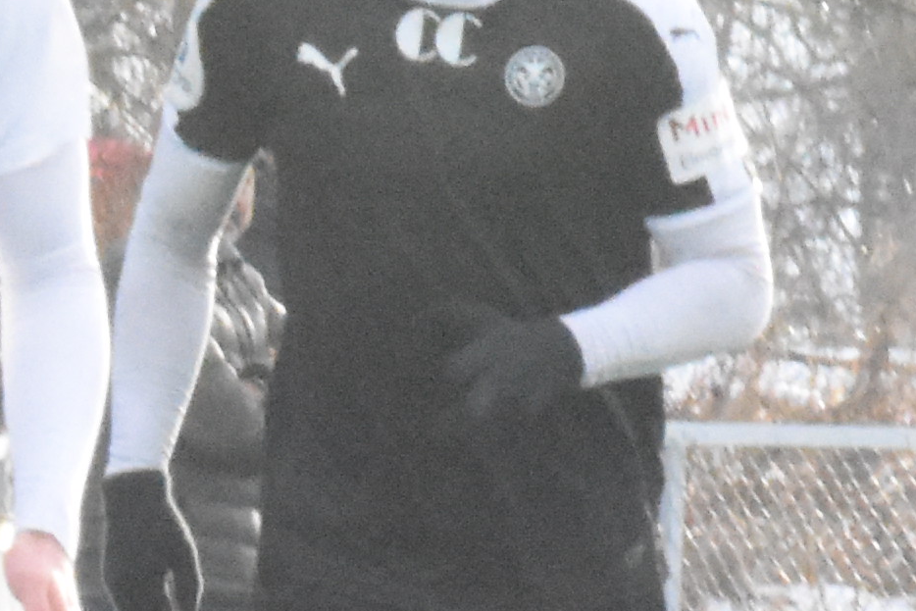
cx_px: -1661
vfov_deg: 0.7
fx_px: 49036
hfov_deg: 1.1
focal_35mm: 1927
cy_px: 688
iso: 8000
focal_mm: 200
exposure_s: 1/400
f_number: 22
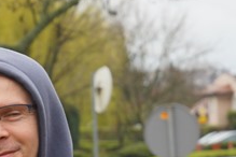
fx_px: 2294
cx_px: 66
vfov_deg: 3.9
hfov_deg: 5.9
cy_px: 181
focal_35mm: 350
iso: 100
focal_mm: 50
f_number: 4
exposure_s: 1/250
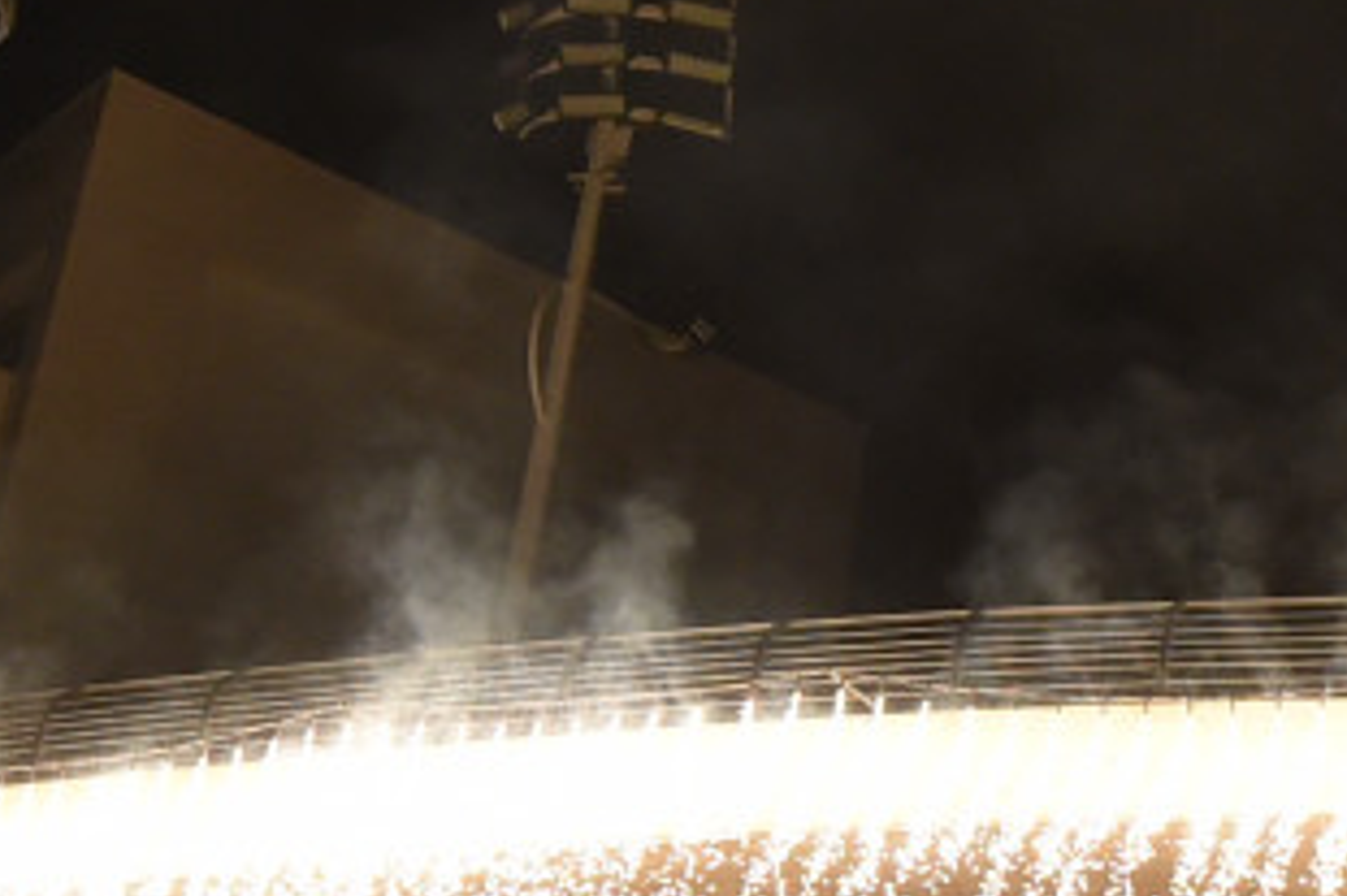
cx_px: 1741
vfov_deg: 18.5
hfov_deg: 24.6
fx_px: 2692
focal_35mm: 72
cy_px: 855
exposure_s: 1/320
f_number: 5.6
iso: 3200
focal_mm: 14
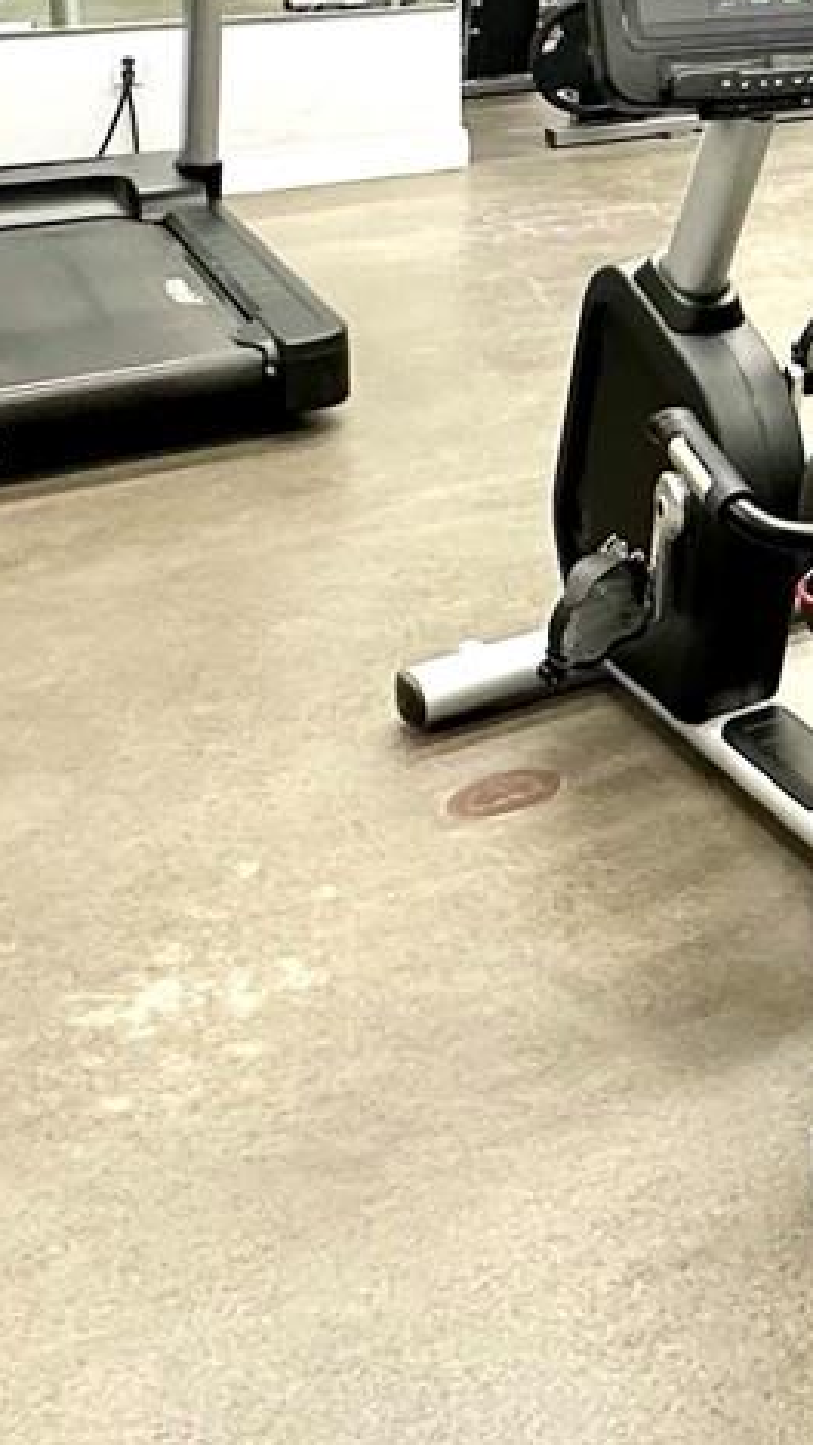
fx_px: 1992
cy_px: -142
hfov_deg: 16.9
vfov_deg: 34.5
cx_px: 1641
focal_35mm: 52
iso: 200
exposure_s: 1/60
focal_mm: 2.22
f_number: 2.2
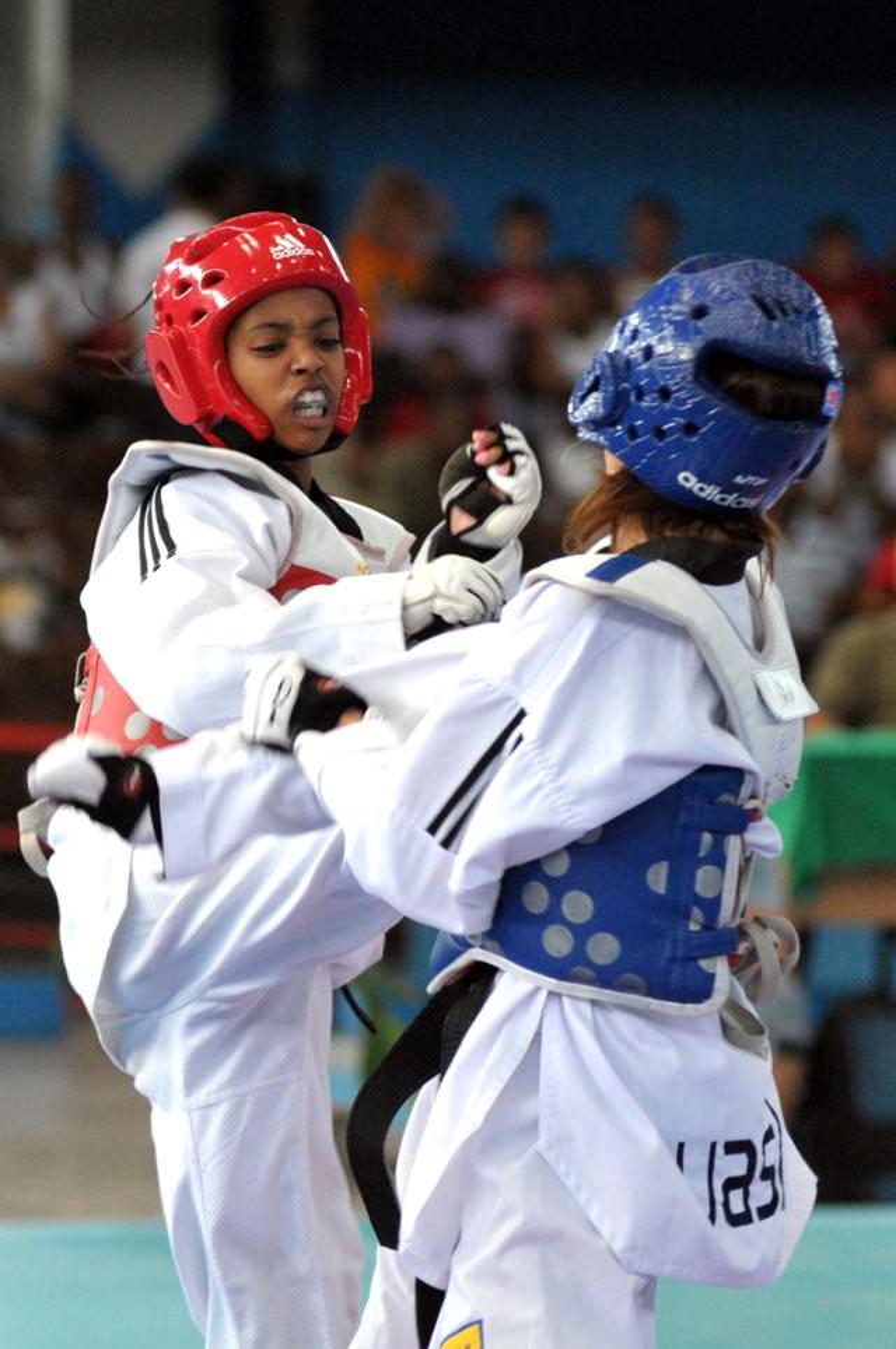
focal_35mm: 202
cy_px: 674
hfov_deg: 6.8
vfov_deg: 10.2
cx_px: 448
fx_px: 7581
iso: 1250
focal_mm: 135
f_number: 3.2
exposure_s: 1/320
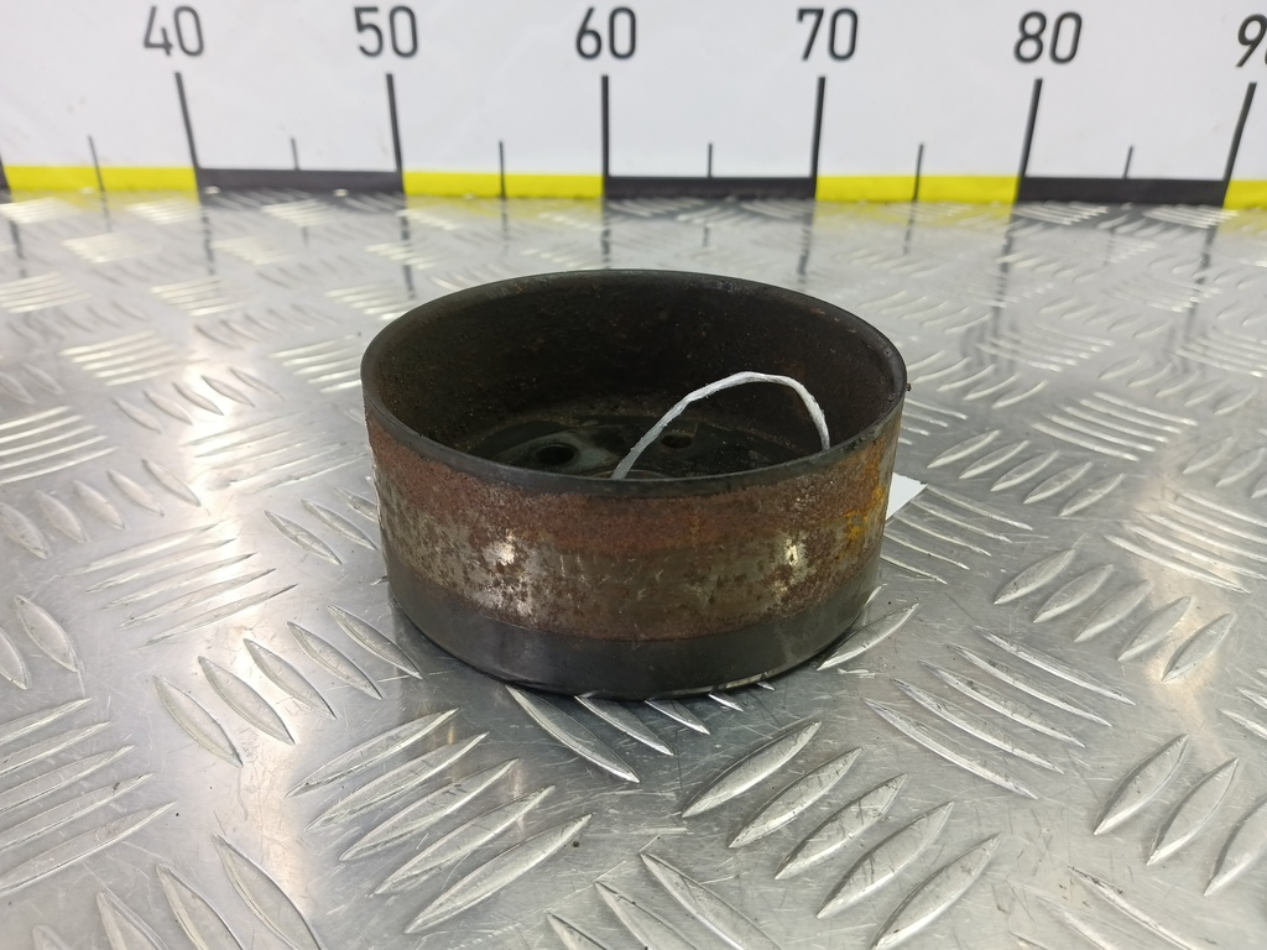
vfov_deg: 58.9
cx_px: 634
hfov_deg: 73.9
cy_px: 475
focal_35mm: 23
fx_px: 842
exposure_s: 1/50
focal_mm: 4.11
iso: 164
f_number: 1.6
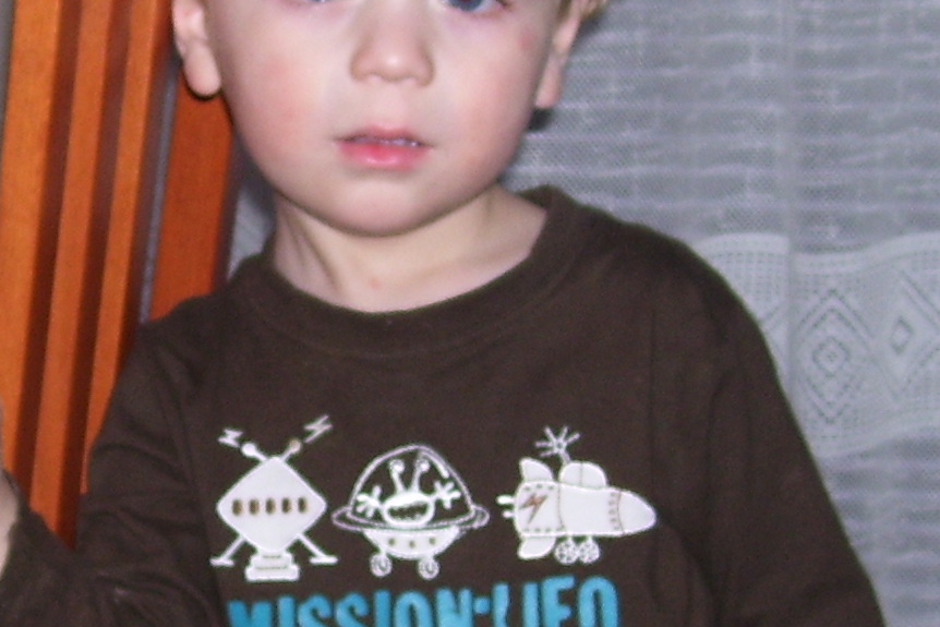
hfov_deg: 17.6
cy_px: 424
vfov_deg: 11.9
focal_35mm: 115
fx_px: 3003
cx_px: 113
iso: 80
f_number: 2.7
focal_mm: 6
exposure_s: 1/60
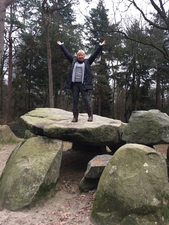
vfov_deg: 61.7
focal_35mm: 29
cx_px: 84
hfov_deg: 48.2
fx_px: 189
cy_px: 112
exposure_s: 1/33
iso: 40
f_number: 2.2
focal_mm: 4.15
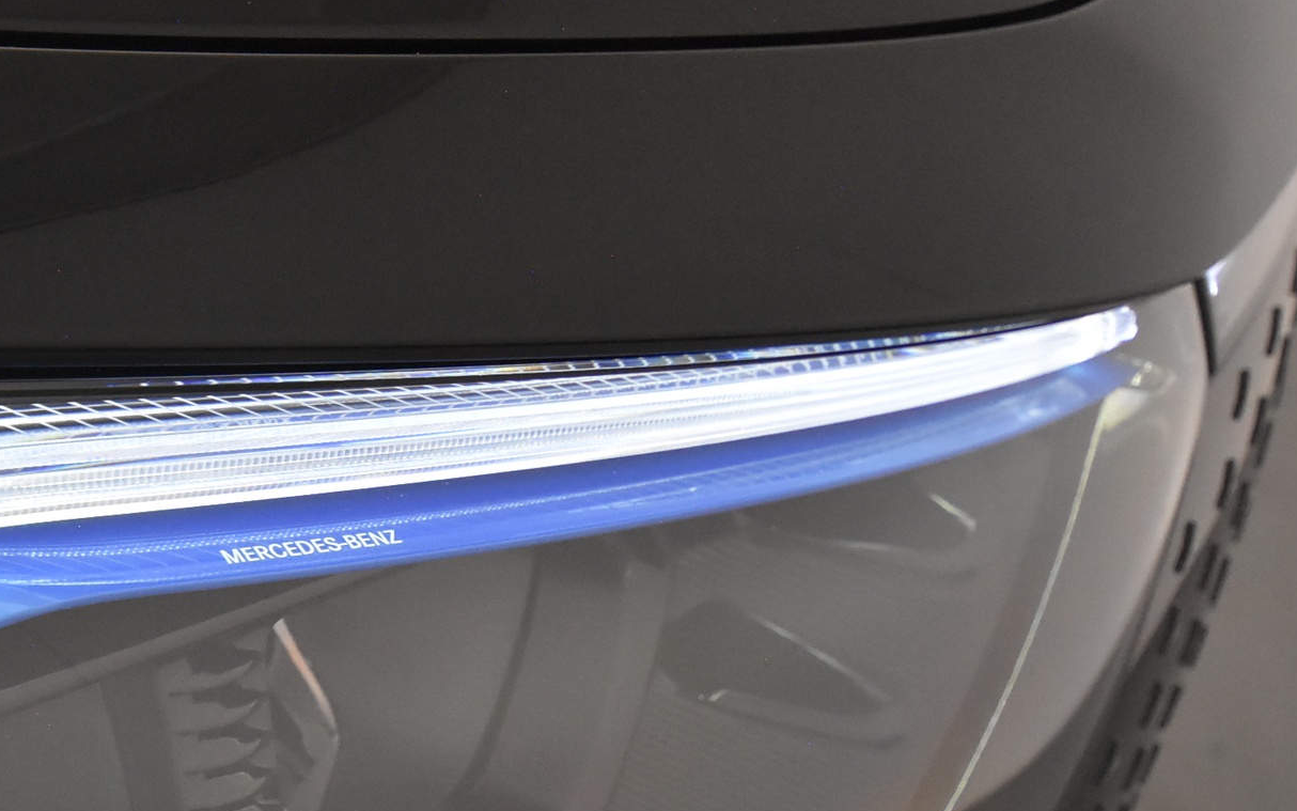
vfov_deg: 20.0
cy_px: 797
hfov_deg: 31.2
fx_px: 2227
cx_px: 177
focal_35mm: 63
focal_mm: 20
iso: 4000
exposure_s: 1/60
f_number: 5.6
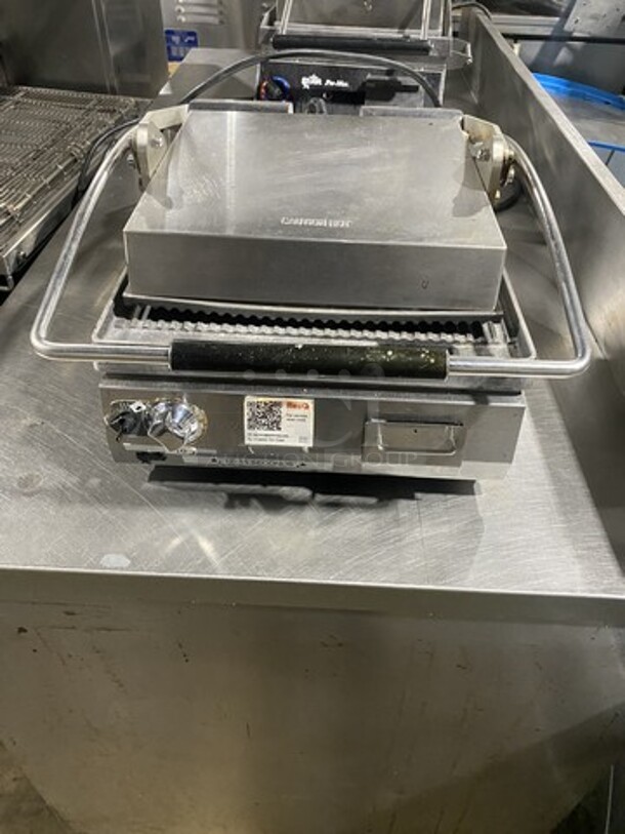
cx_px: 312
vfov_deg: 67.3
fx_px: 626
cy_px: 417
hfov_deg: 53.1
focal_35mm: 26
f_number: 1.8
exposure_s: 1/56
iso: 500
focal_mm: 4.25
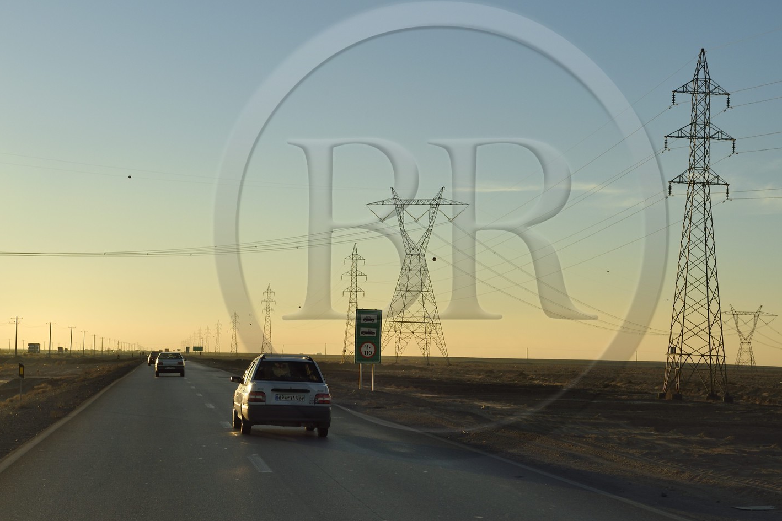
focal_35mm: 79
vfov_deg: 17.3
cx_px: 438
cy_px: 230
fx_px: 1716
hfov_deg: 25.7
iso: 400
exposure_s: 1/1000
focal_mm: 70
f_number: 10
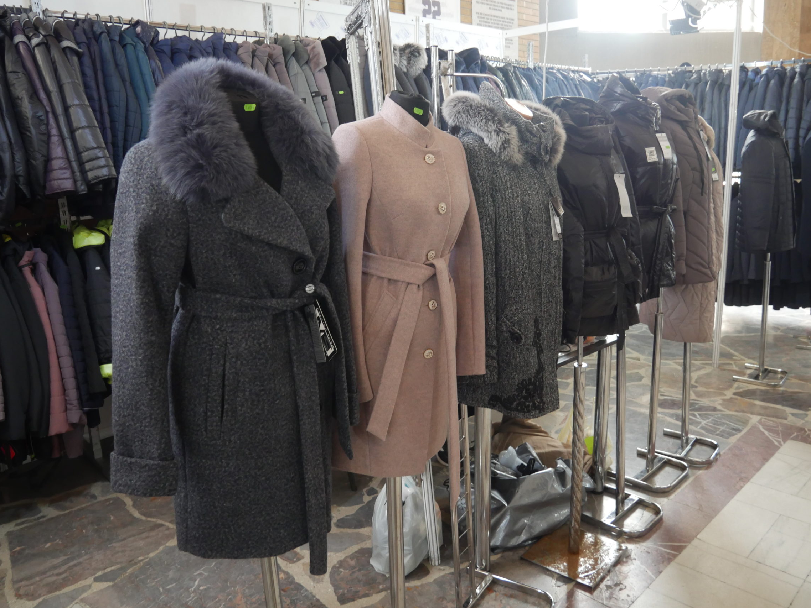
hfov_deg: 65.2
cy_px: 270
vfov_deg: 51.3
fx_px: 633
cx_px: 438
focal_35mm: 27
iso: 1000
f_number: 3.5
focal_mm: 12
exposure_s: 1/60
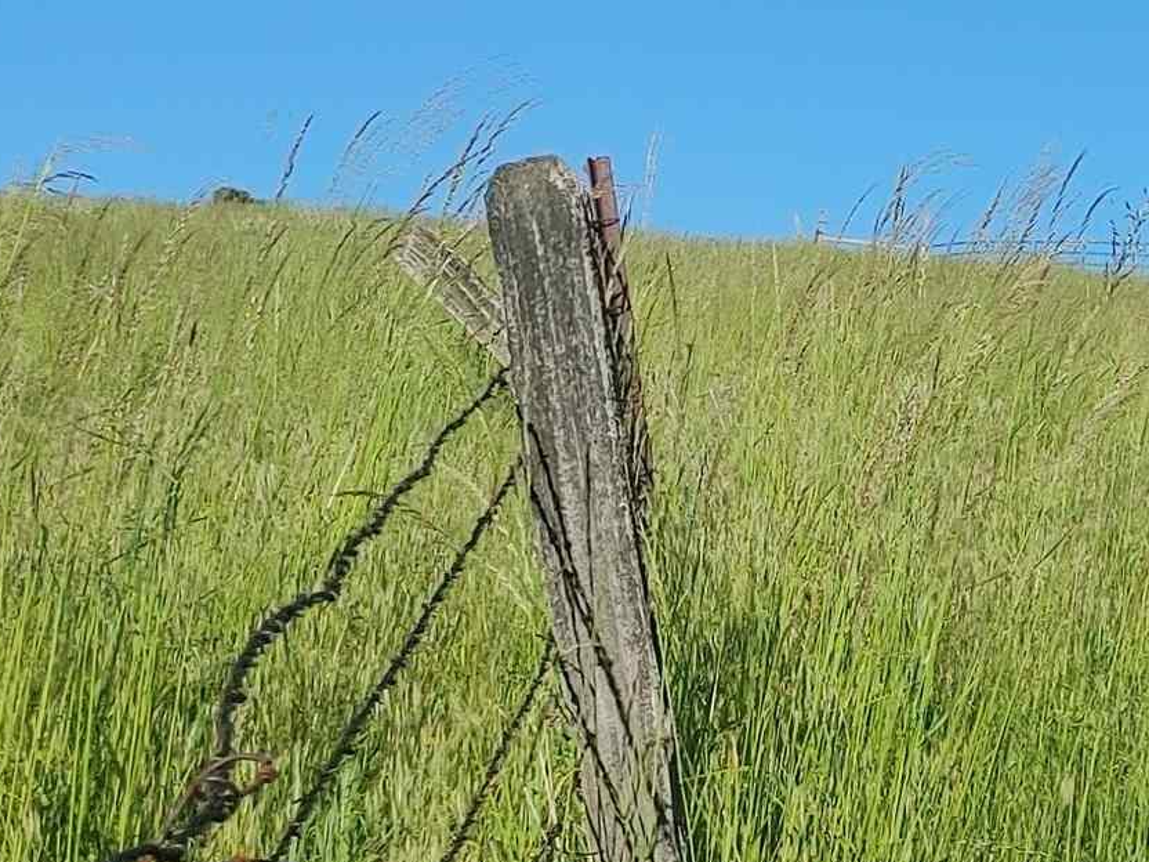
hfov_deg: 18.0
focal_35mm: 96
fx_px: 3187
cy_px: 507
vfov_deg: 15.4
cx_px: 1769
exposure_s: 1/2222
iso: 50
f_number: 1.8
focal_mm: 4.81
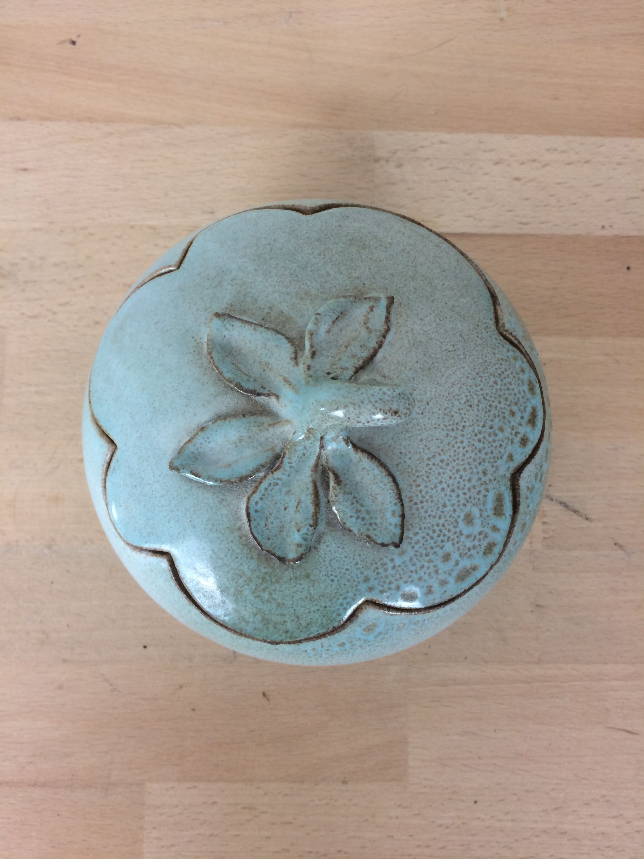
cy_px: 430
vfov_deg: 61.7
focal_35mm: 29
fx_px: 719
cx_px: 322
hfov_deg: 48.2
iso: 50
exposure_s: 1/33
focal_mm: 4.15
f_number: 2.2
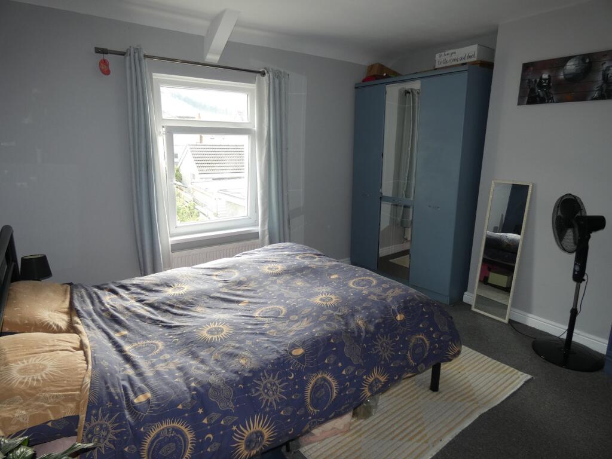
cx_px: 306
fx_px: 354
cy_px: 230
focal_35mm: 20
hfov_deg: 81.7
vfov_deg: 66.0
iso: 100
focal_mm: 3.6
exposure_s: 1/60
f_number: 2.8
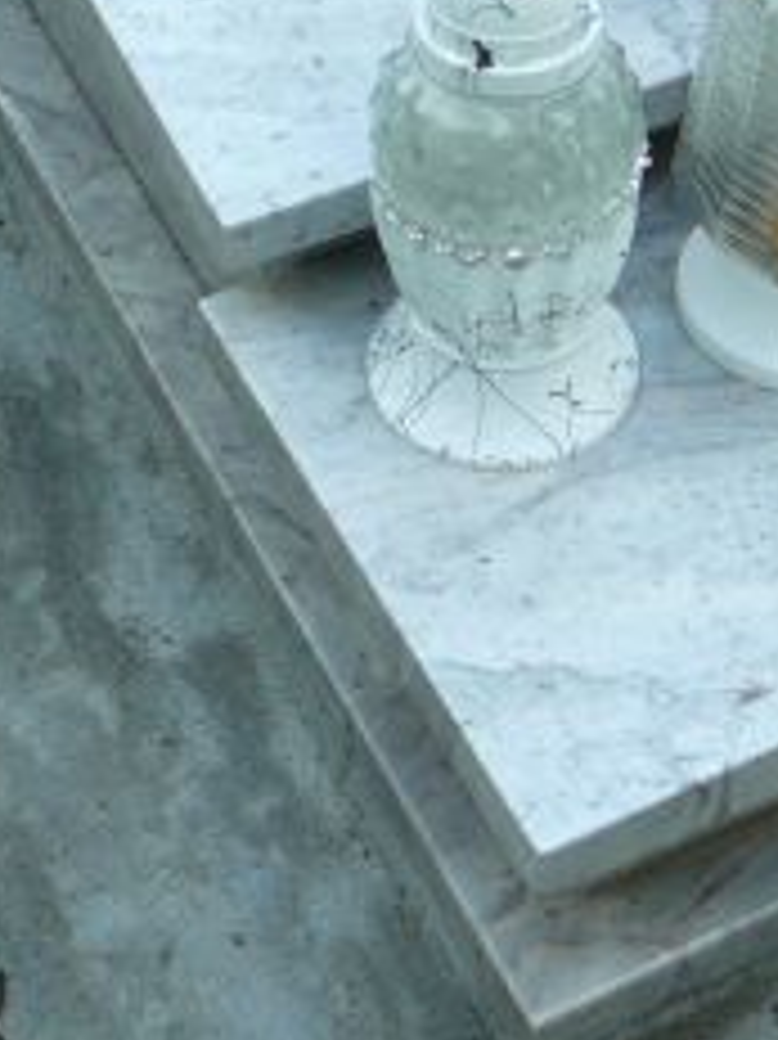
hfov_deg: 15.2
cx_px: 544
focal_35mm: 97
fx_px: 2909
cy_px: -356
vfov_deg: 18.6
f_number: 2.8
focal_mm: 5.2
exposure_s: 1/320
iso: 80
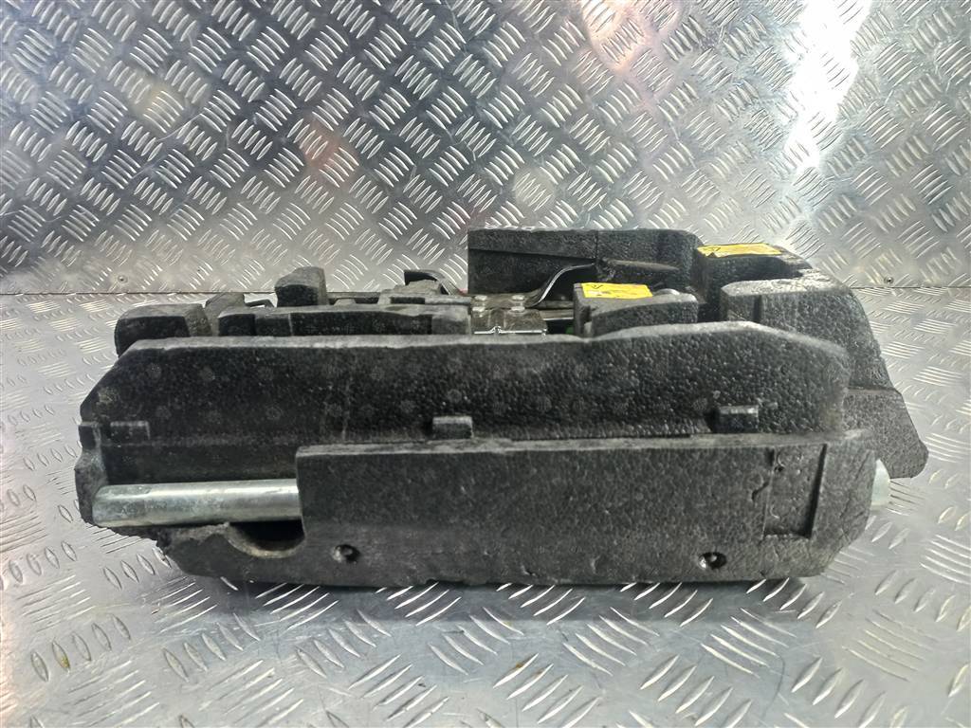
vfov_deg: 54.9
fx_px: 701
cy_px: 364
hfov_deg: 69.4
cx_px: 486
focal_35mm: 25
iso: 160
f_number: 1.8
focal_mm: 4.6
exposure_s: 1/50
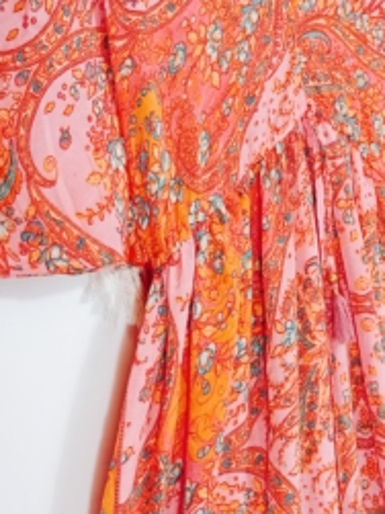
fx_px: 950
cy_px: 230
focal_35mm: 64
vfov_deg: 30.3
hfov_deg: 22.9
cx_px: 176
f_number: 1.79
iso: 100
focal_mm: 4.74
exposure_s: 1/163
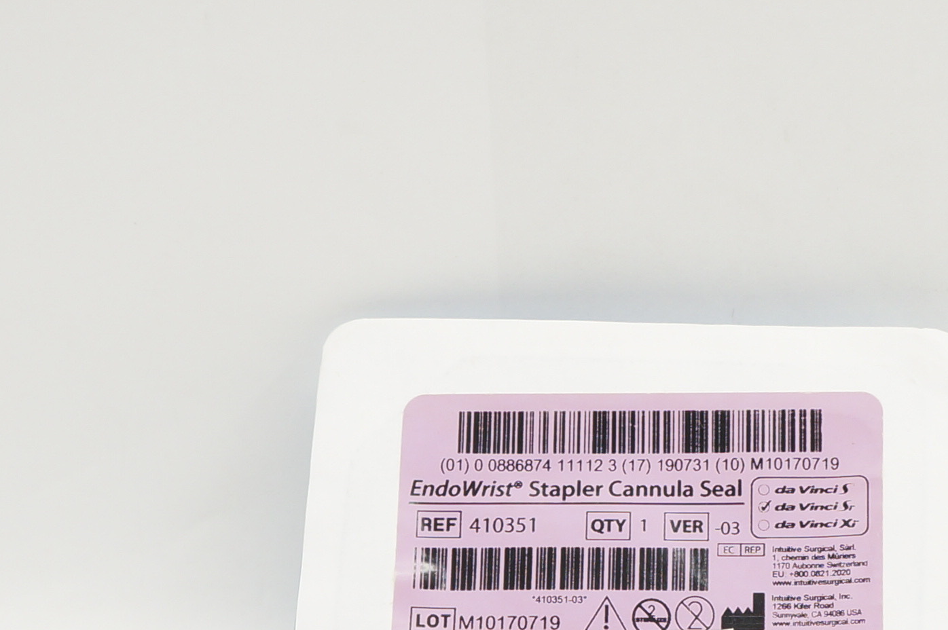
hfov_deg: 21.4
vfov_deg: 14.2
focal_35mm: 95
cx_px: 630
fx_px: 2499
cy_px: 593
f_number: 6.3
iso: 200
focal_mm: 18
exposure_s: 1/30
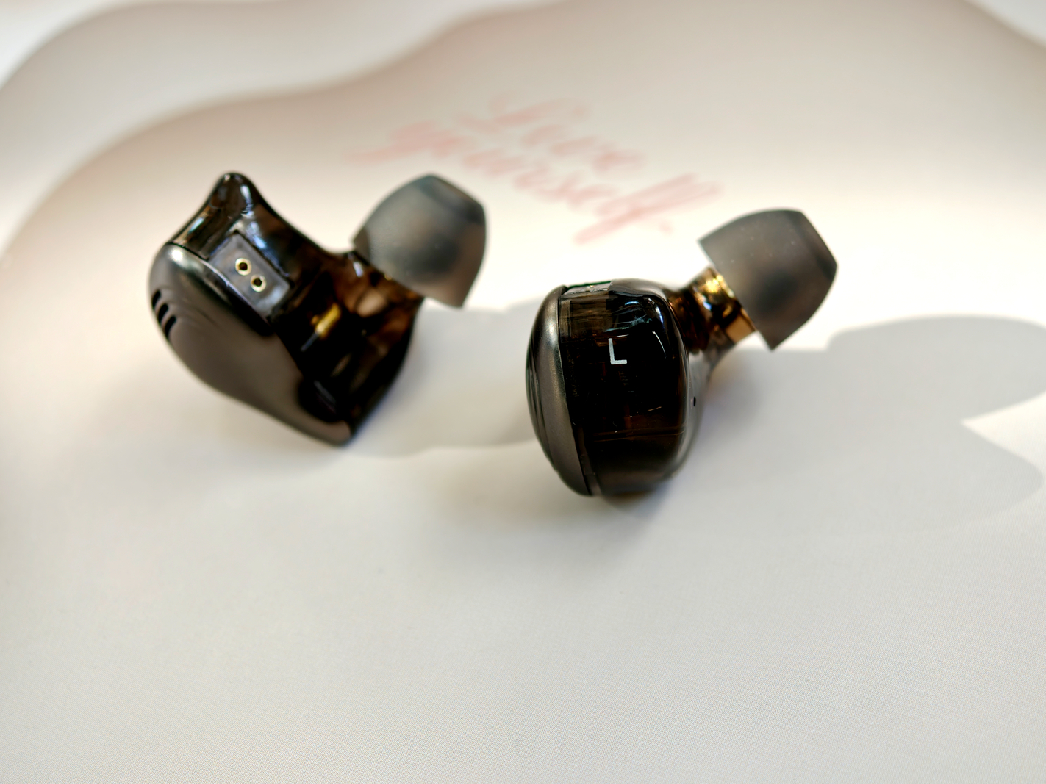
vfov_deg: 20.2
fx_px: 2206
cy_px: 384
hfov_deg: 26.7
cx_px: 520
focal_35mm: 73
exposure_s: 1/188
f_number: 2.1
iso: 200
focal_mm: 16.53
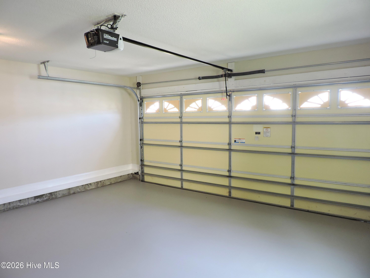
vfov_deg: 56.8
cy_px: 139
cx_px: 185
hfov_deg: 71.6
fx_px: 257
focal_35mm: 24
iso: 180
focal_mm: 4.3
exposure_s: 1/30
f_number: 3
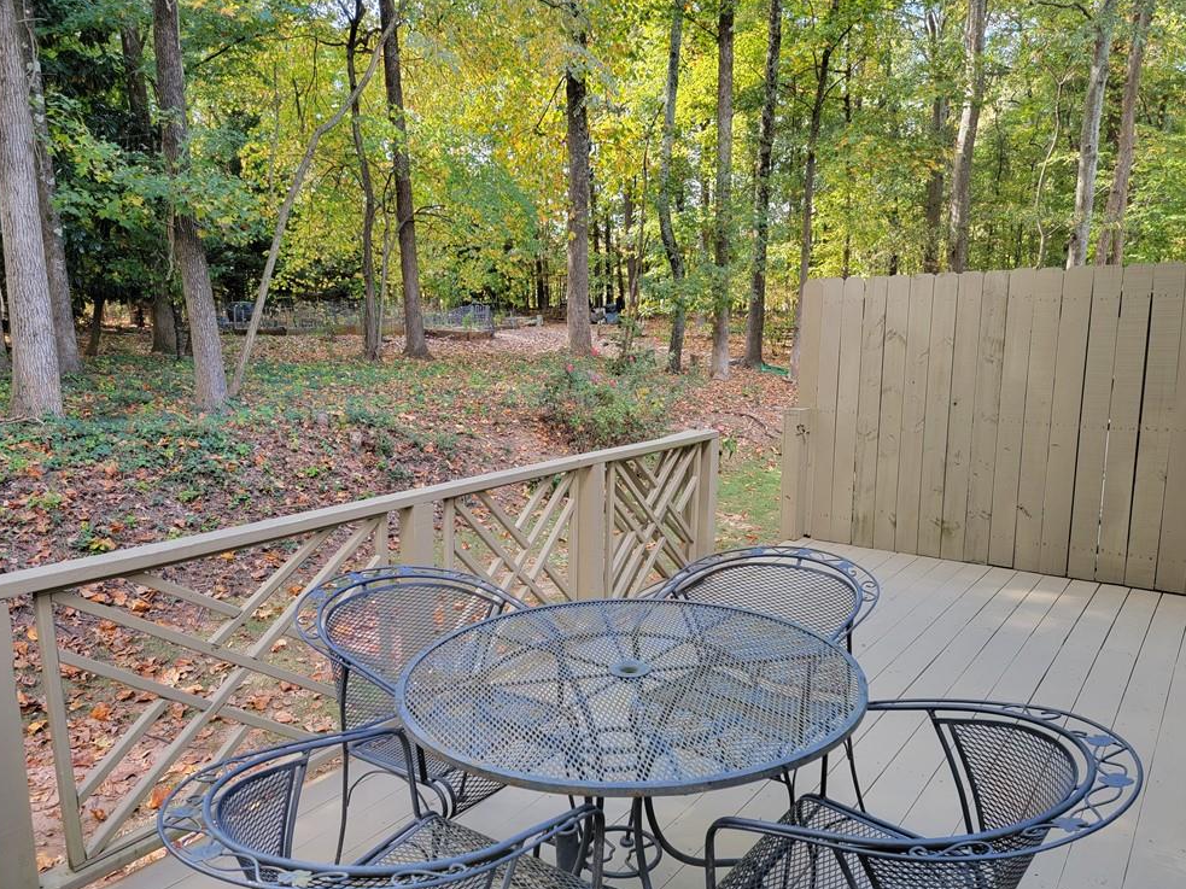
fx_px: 856
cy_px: 452
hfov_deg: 69.4
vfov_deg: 54.9
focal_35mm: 25
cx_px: 588
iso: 80
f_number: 1.8
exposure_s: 1/120
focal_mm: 6.7
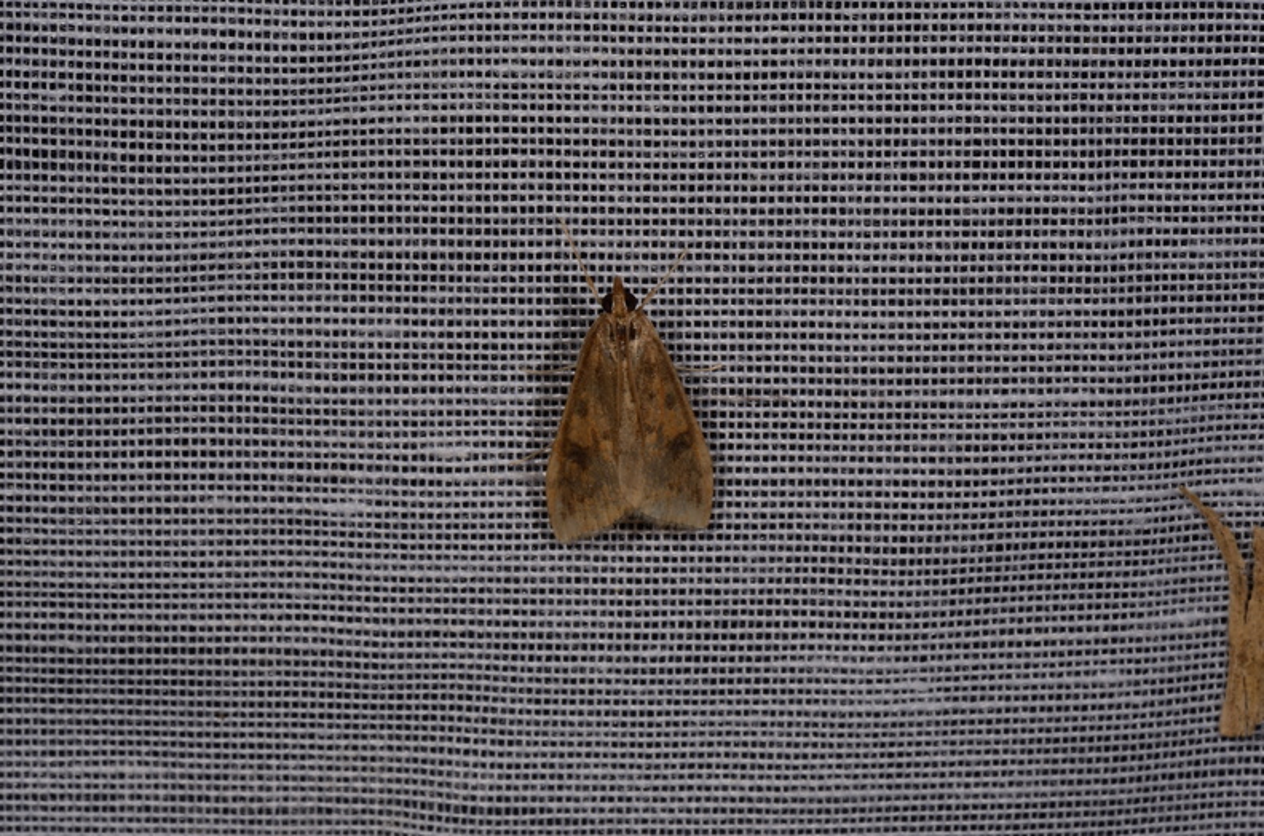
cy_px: 418
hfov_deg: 16.1
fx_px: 4466
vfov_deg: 10.7
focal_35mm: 128
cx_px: 632
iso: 100
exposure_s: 1/60
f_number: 32
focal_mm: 85
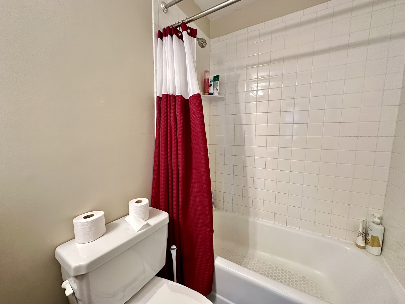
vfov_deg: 85.7
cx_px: 202
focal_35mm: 14
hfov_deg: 102.1
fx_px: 164
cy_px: 152
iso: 500
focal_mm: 2.22
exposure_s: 1/60
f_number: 2.2
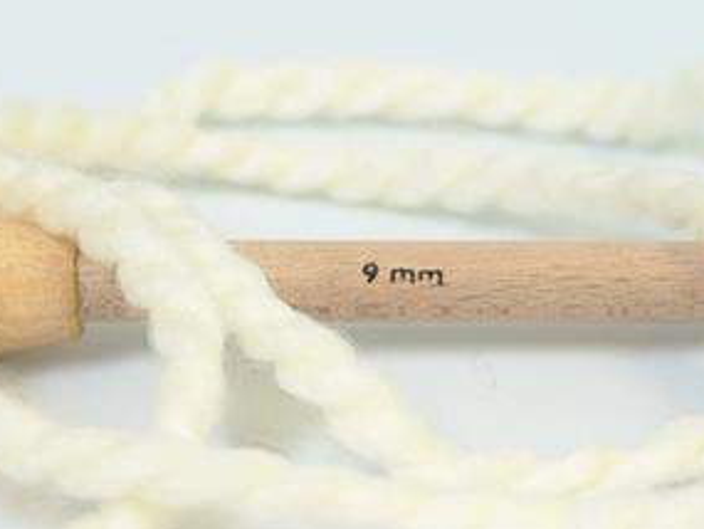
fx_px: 2828
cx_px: 398
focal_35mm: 139
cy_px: 283
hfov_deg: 14.2
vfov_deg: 10.7
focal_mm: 20.29
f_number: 2.9
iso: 200
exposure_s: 1/44.6
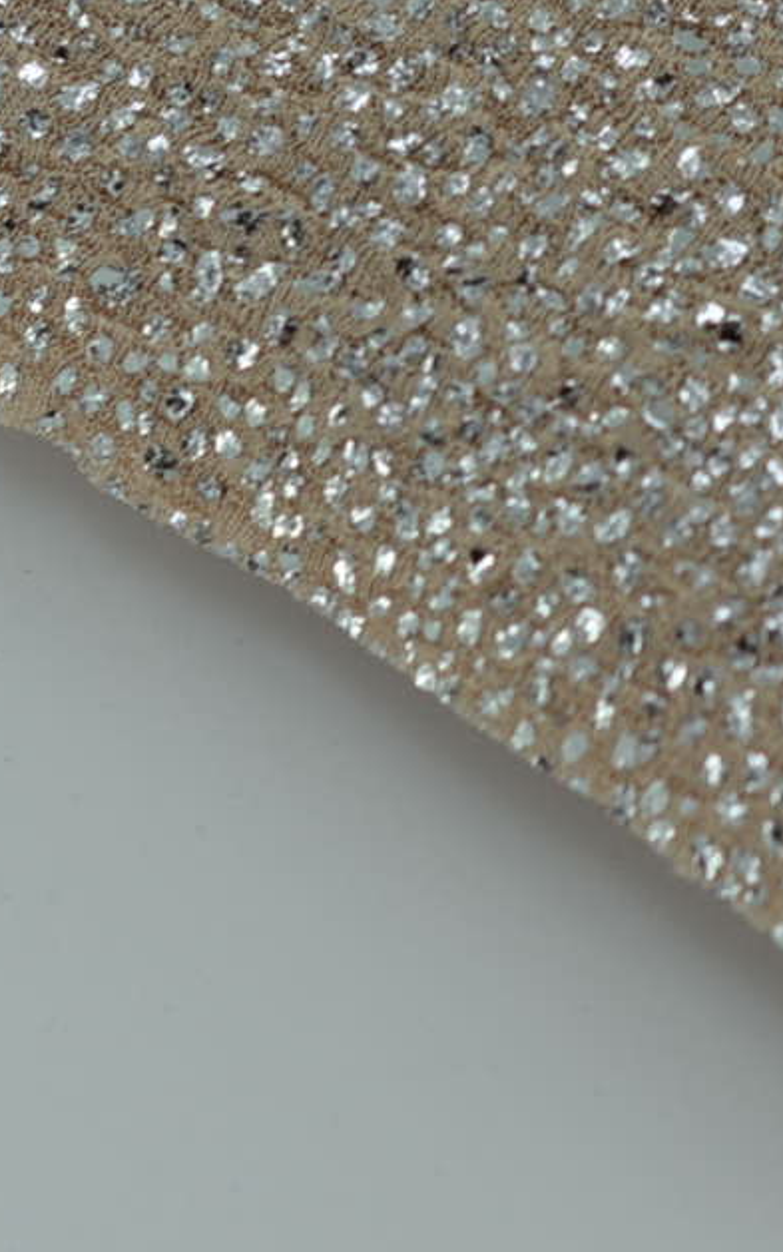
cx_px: 1534
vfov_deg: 8.4
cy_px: -602
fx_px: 8323
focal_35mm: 244
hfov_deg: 5.3
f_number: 4
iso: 100
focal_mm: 50
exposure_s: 1/250
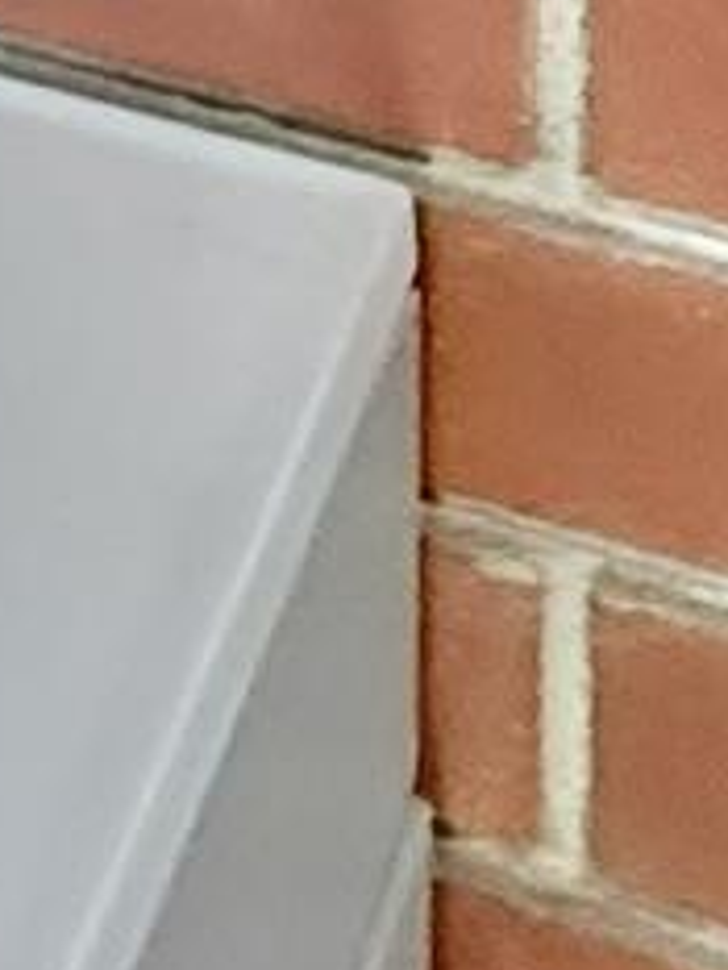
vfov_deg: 12.0
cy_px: -1536
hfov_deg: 10.0
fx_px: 3446
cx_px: -1194
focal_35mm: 123
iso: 640
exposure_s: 1/60
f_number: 2.2
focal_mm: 2.22
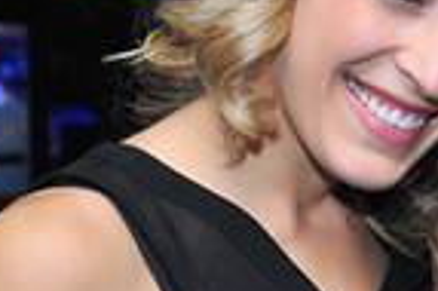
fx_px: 2576
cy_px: 205
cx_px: 600
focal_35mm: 212
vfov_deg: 6.5
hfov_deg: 9.5
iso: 1600
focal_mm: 55
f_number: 6.3
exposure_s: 1/100
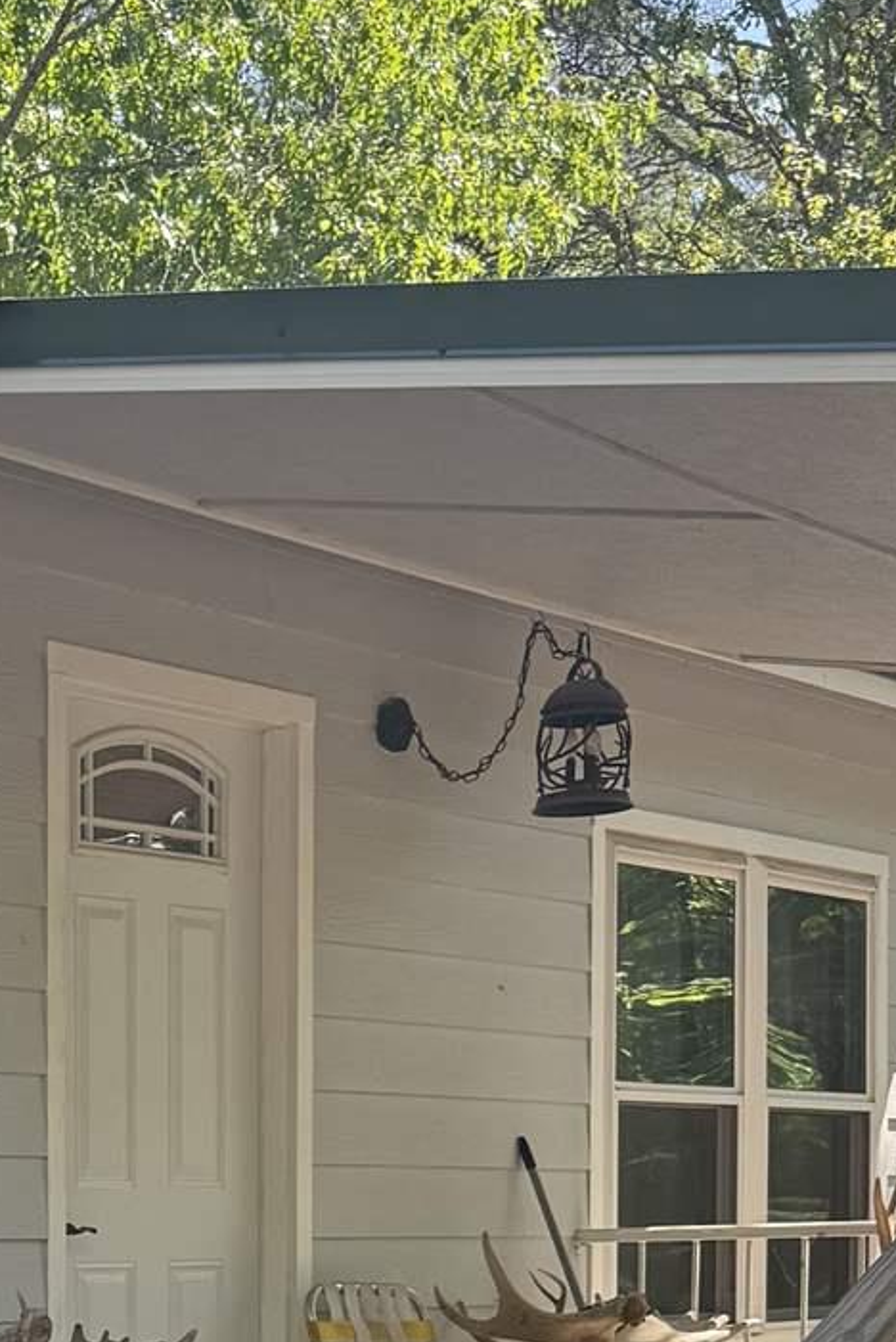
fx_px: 3058
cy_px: 1440
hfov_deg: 15.4
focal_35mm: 82
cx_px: -442
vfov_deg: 23.4
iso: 100
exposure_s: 1/849
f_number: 1.78
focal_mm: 6.76
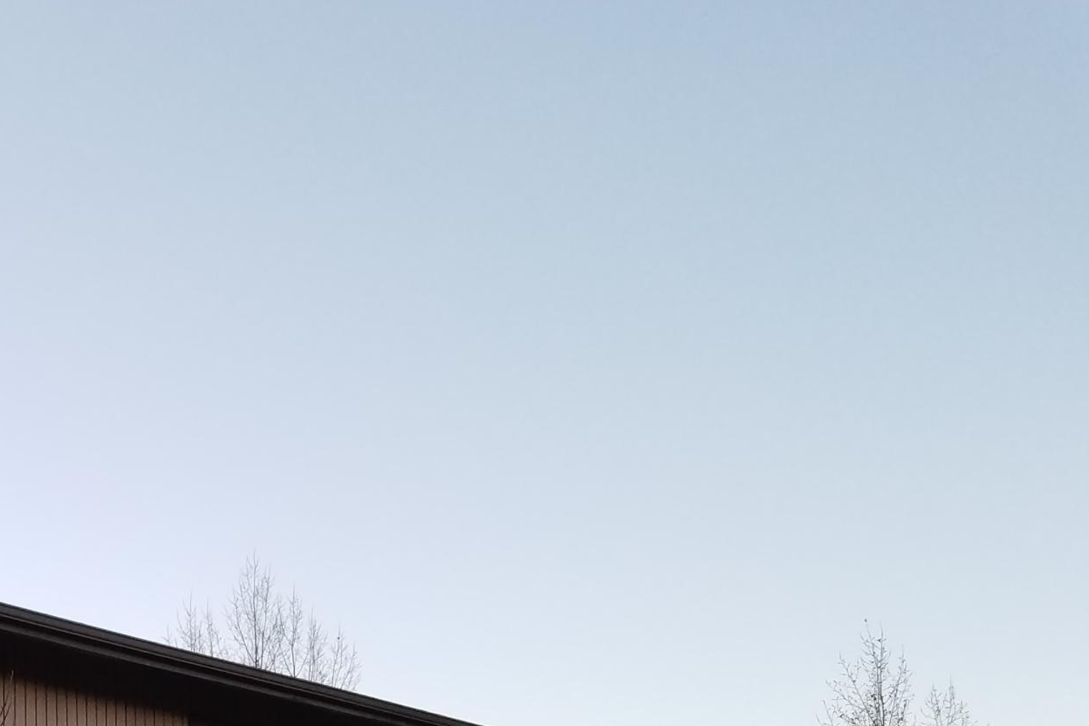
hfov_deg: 27.5
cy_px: 906
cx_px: -189
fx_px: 1966
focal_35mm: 65
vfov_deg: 19.5
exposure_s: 1/120
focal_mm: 4.2
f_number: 1.7
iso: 100
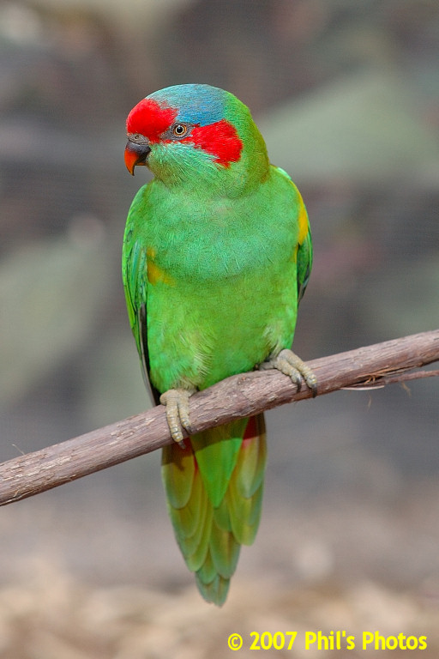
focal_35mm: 128
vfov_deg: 16.1
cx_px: 220
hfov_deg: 10.8
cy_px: 330
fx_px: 2332
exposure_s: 1/320
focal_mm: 85
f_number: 4
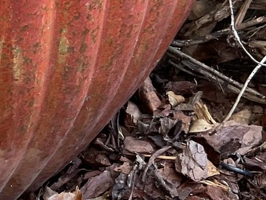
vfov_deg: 13.2
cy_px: 20
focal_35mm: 111
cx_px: -103
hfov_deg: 16.5
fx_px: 854
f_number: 1.8
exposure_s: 1/60
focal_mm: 3
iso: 64
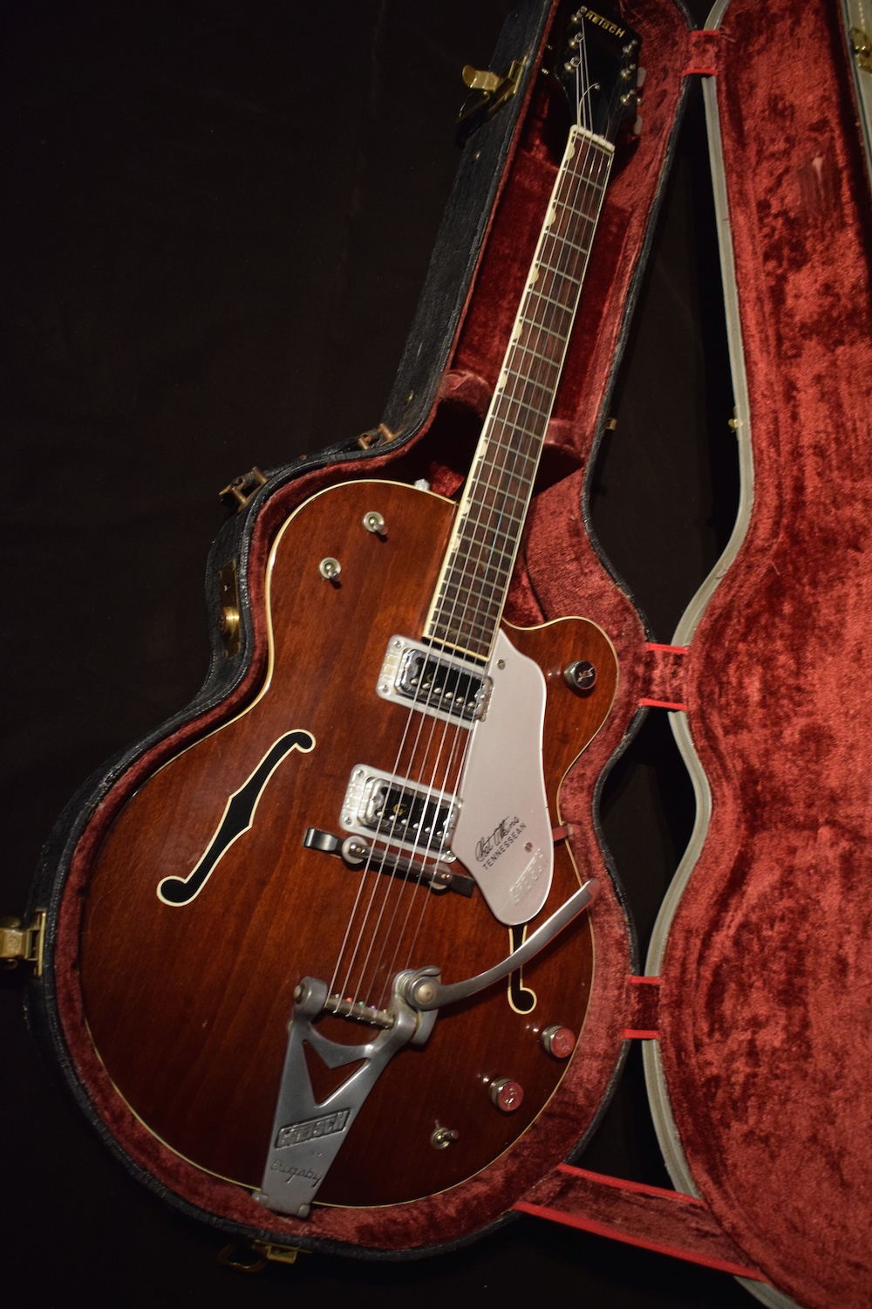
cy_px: 654
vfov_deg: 53.1
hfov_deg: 36.9
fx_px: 1308
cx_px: 436
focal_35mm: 36
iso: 1800
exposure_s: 1/30
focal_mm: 24
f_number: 3.8
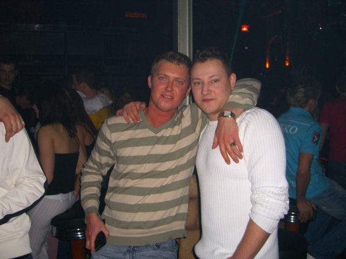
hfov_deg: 49.0
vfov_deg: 37.7
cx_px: 173
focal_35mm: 38
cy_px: 130
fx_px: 380
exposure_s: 1/60
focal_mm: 7.9
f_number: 2.8
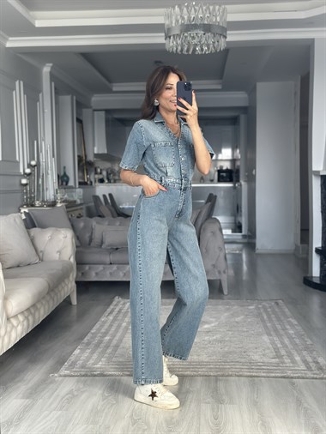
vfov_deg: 39.6
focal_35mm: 48
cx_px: 163
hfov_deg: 30.3
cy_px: 217
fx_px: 602
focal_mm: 6.86
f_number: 1.78
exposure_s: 1/157
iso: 125
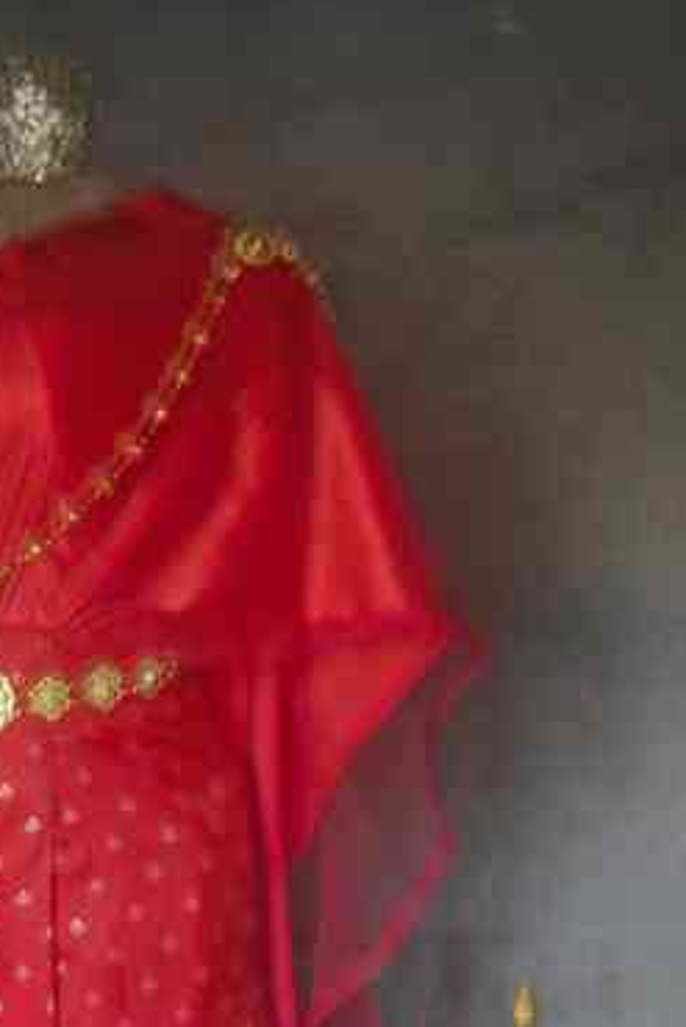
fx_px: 2313
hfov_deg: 16.4
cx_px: -72
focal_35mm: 81
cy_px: 1109
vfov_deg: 23.6
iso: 3200
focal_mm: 20
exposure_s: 1/25
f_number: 4
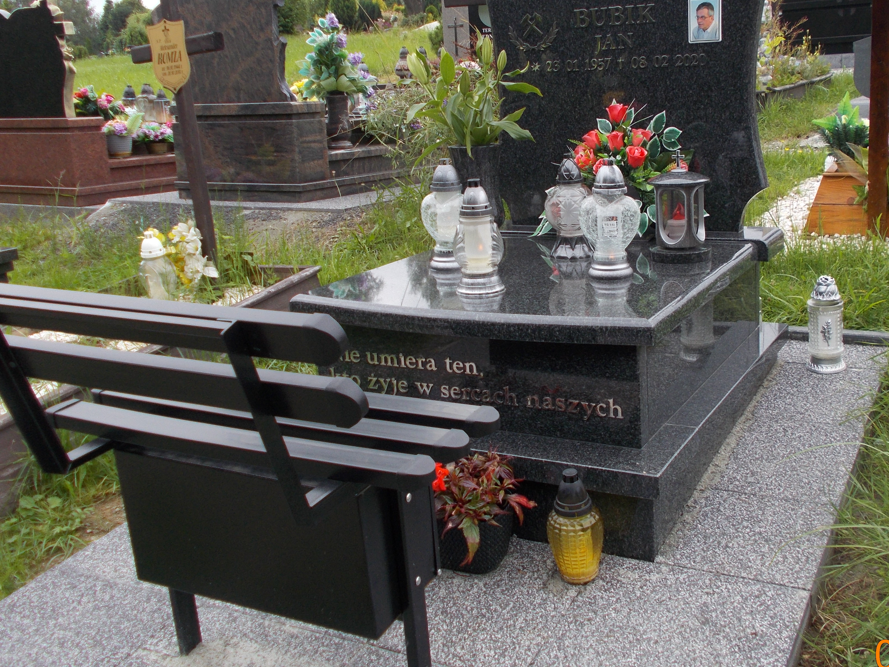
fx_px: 950
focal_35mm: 37
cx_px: 538
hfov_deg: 49.8
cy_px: 293
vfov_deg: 38.6
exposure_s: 1/320
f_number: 3.2
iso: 80
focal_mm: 4.6
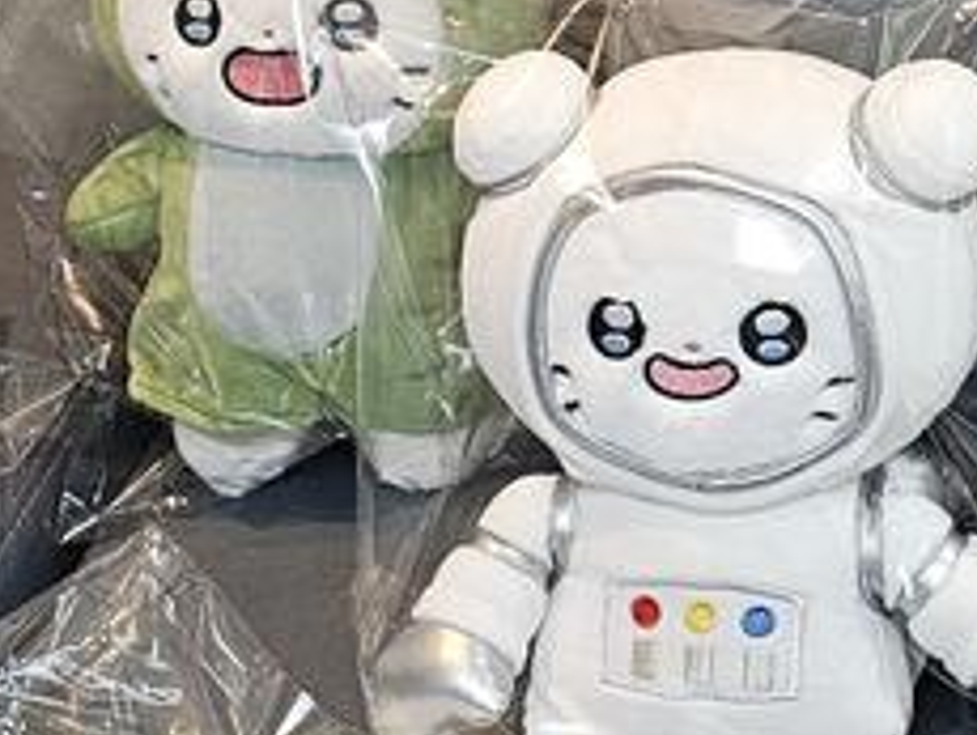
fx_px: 3616
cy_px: 21
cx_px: 1308
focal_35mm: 128
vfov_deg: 11.5
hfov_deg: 14.7
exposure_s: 1/120
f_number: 1.7
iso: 200
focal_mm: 6.3
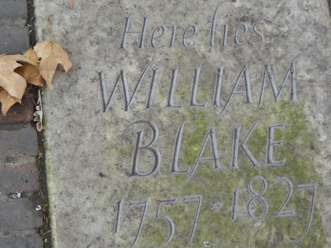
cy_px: 124
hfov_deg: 32.2
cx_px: 166
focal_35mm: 60
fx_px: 574
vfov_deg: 24.4
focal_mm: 10.3
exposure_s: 1/60
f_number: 4.2
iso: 250
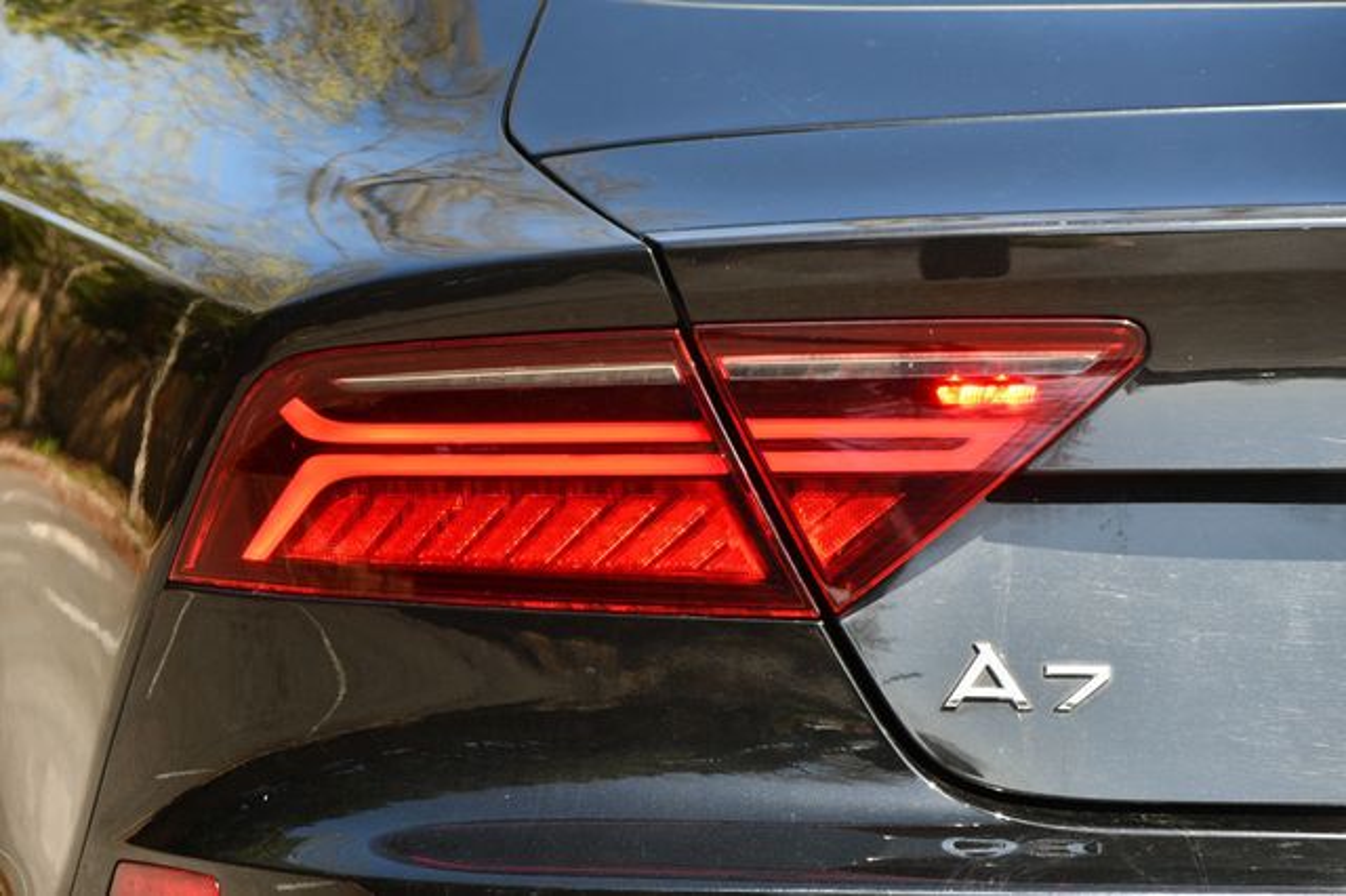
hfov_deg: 11.8
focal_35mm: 174
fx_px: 6502
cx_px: 673
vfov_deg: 7.9
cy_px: 448
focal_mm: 116
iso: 200
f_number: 5.6
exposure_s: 1/250
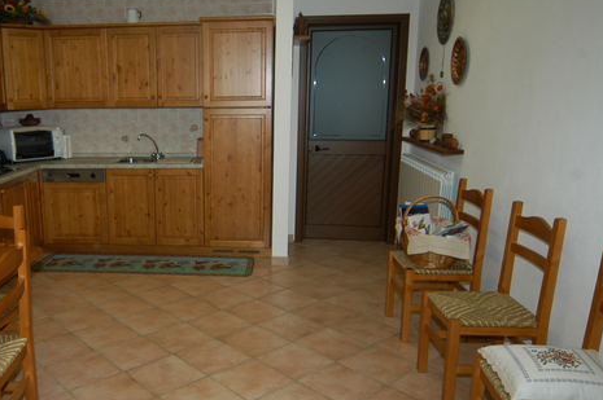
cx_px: 200
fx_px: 519
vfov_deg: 42.2
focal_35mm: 31
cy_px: 206
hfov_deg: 58.9
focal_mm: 12
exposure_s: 1/60
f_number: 5
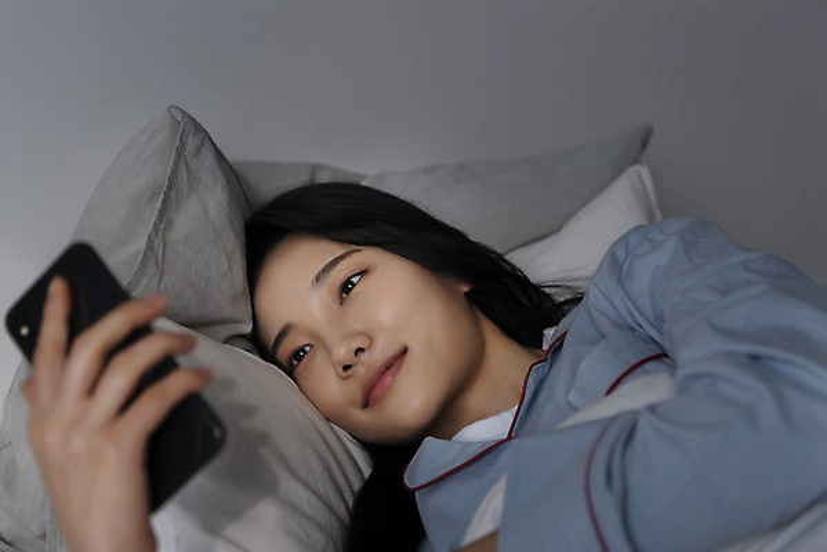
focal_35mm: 55
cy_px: 276
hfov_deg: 36.2
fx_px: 1264
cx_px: 414
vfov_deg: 24.6
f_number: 3.5
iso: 200
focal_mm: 55
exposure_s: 1/80
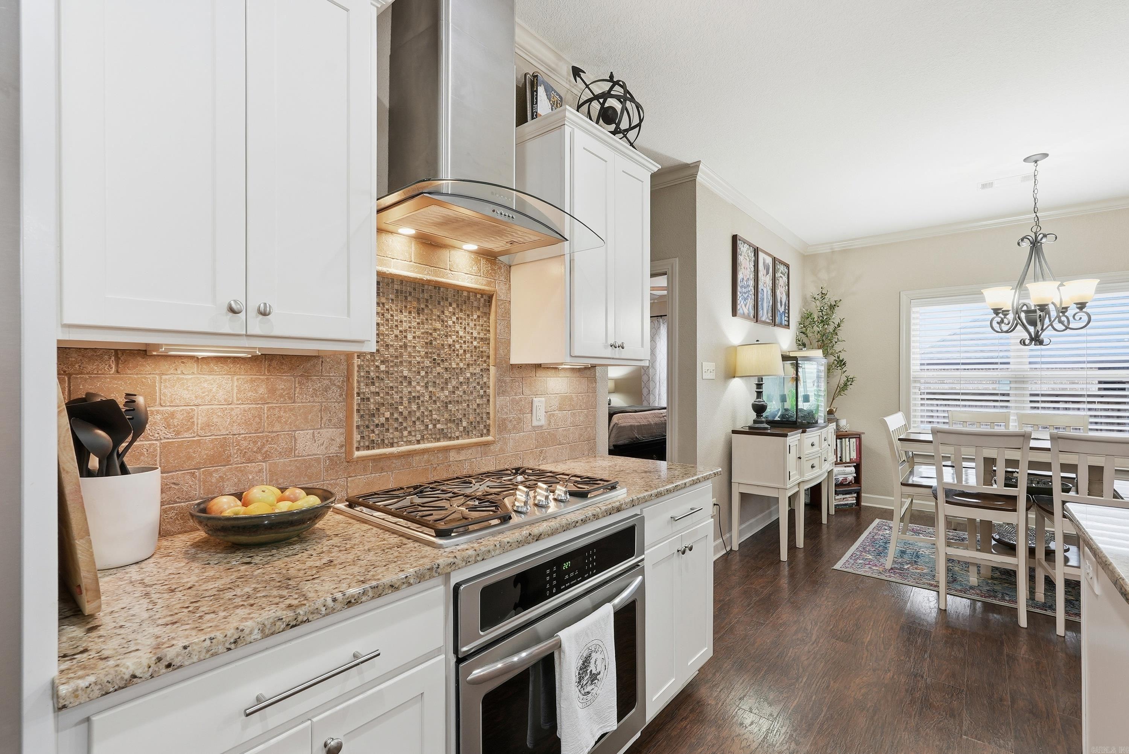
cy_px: 377
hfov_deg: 96.7
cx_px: 564
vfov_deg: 73.8
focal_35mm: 16
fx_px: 502
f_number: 9
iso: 250
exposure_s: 1/25
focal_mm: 16
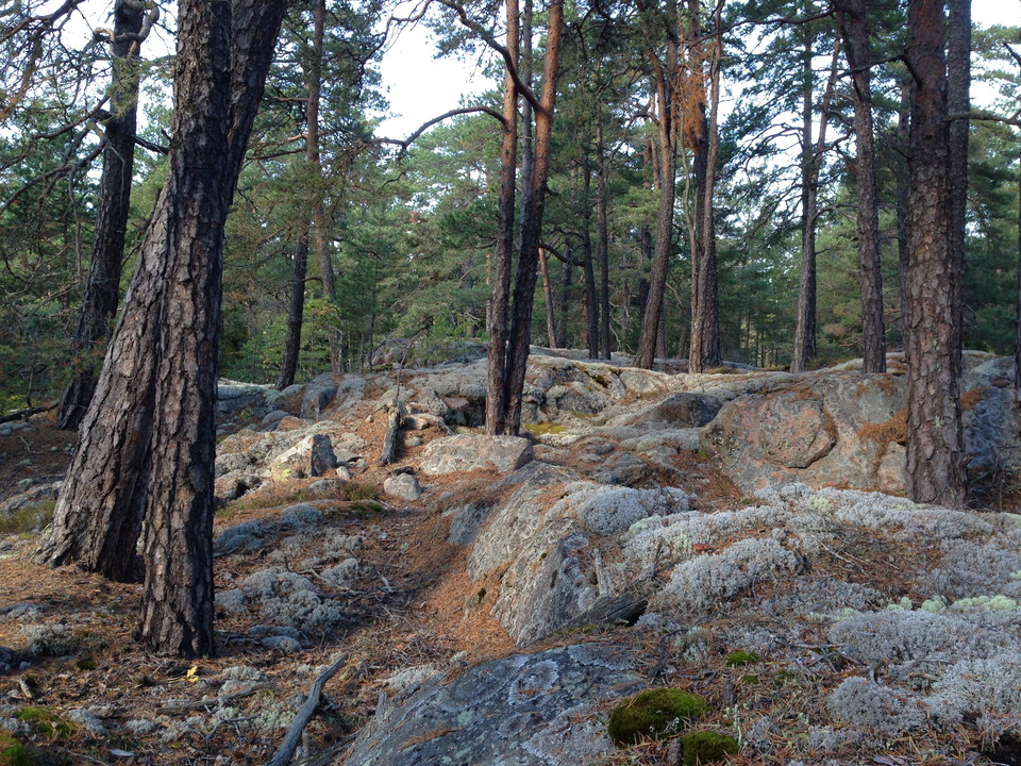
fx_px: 973
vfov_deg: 42.9
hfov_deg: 55.4
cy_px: 383
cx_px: 510
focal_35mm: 33
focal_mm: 4.12
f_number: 2.4
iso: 64
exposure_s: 1/120
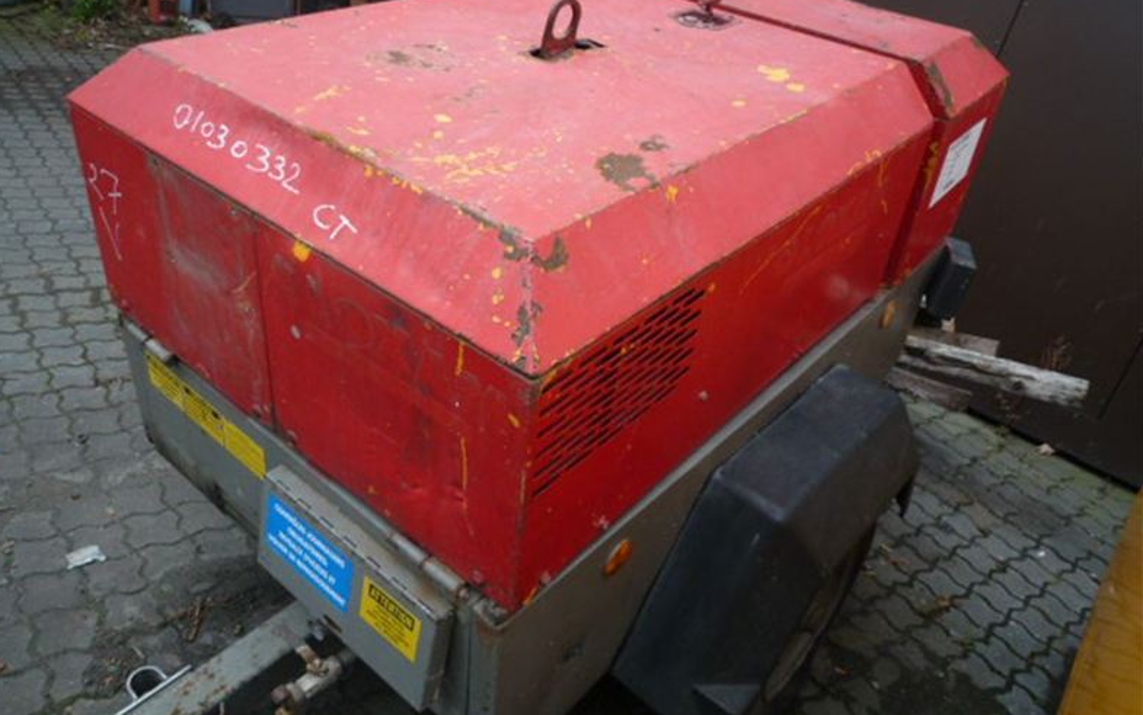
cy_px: 349
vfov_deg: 46.0
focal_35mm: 27
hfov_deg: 68.4
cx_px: 562
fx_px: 841
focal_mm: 4.4
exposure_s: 1/320
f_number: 2.8
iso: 100
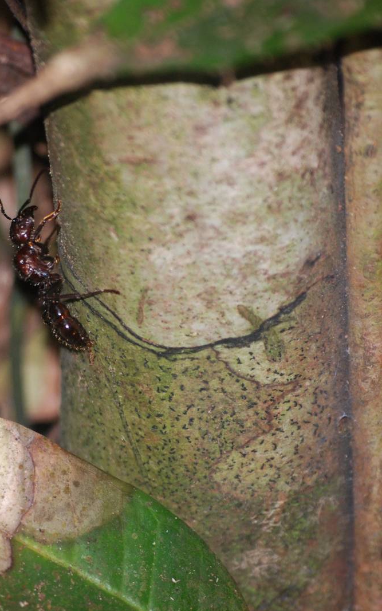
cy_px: 306
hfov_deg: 2.6
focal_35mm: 505
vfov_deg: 4.2
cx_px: 126
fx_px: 8411
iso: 400
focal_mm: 220
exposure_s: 1/160
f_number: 5.3
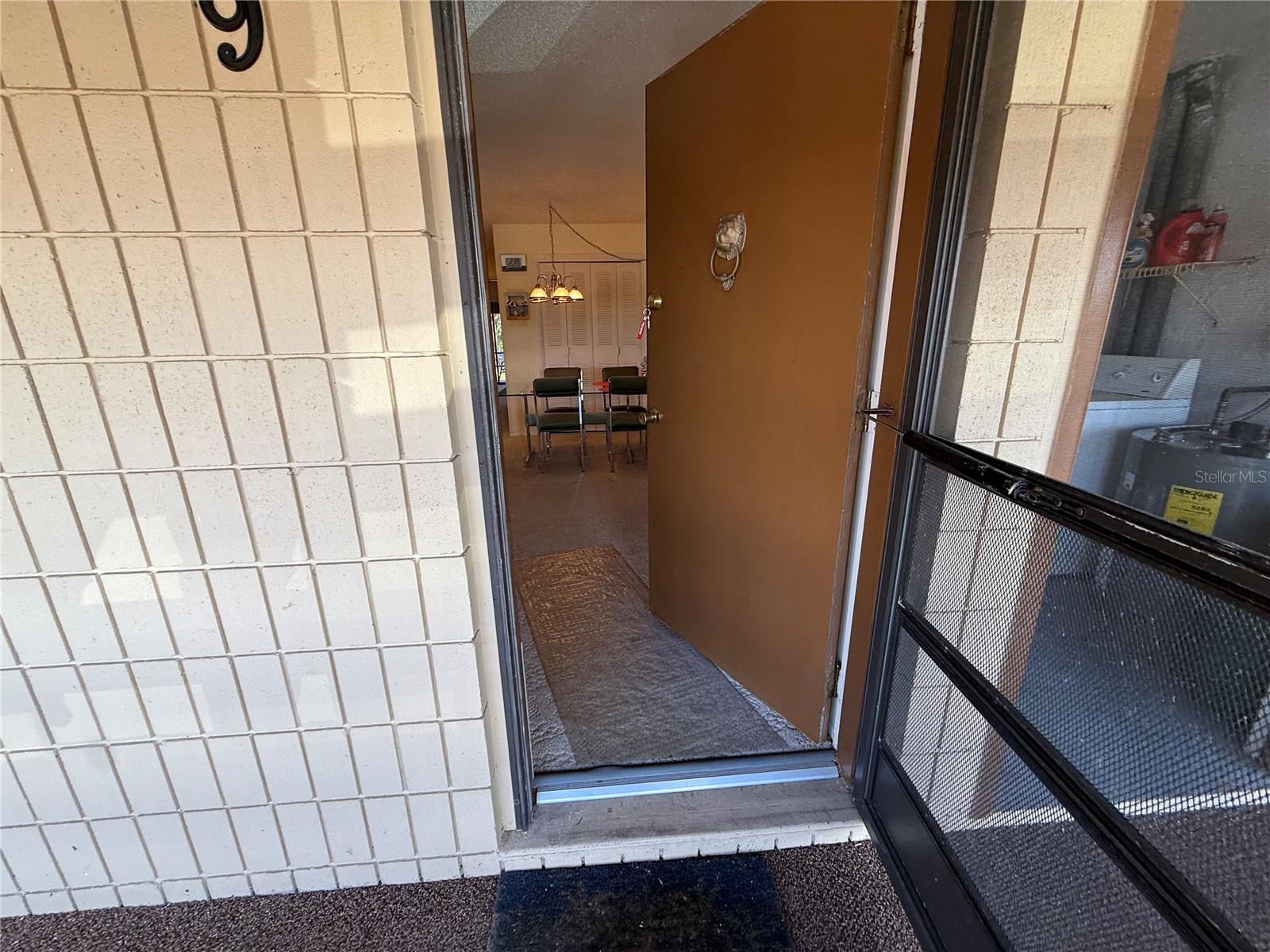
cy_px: 476
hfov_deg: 102.1
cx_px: 635
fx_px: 514
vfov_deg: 85.7
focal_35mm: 14
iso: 64
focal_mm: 2.22
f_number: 2.2
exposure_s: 1/99
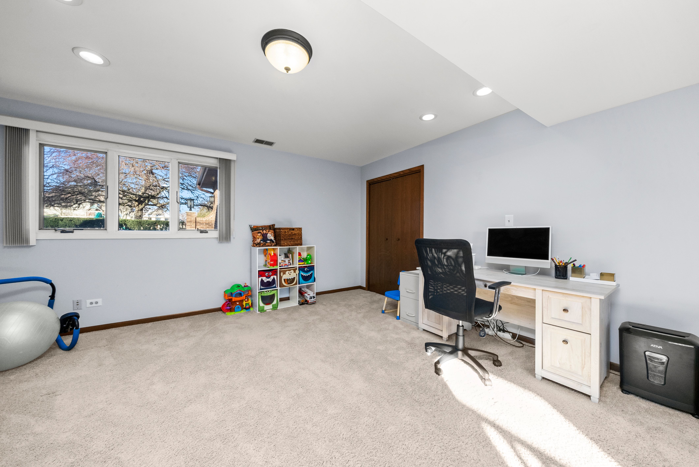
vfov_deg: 90.1
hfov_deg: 112.6
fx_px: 233
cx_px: 350
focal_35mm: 12
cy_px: 234
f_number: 13
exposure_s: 1/10
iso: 2000
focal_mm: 12
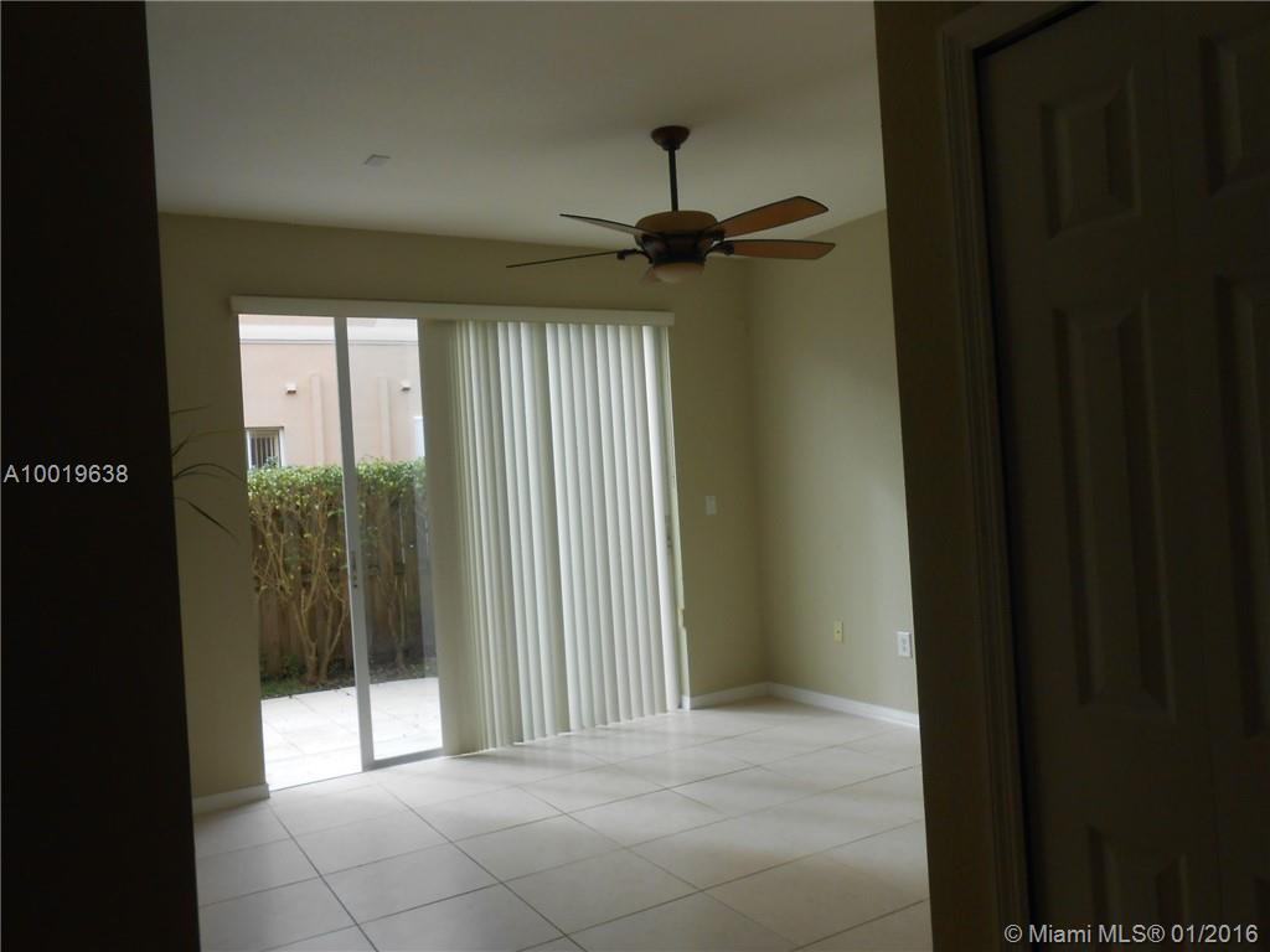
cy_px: 476
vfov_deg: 53.1
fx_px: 954
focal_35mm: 26
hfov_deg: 67.3
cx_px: 635
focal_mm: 4.6
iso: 100
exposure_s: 1/250
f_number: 3.5
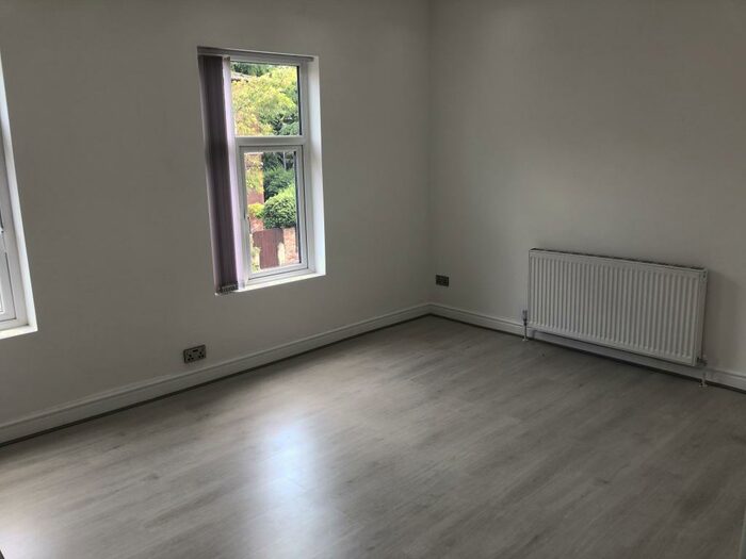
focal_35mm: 28
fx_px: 603
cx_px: 373
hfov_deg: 63.4
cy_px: 280
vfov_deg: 49.7
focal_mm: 3.99
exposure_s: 1/105
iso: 20
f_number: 1.8
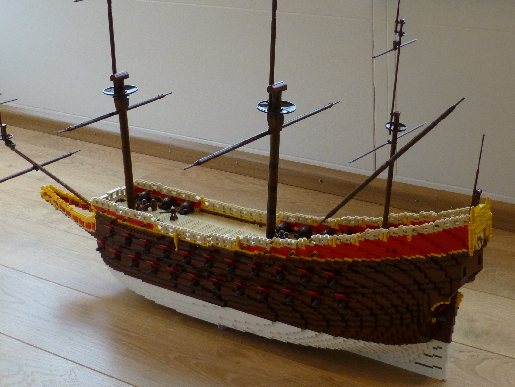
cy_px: 108
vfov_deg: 22.4
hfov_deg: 29.8
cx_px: 270
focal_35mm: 65
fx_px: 967
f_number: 3.9
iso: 250
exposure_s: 1/60
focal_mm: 7.4
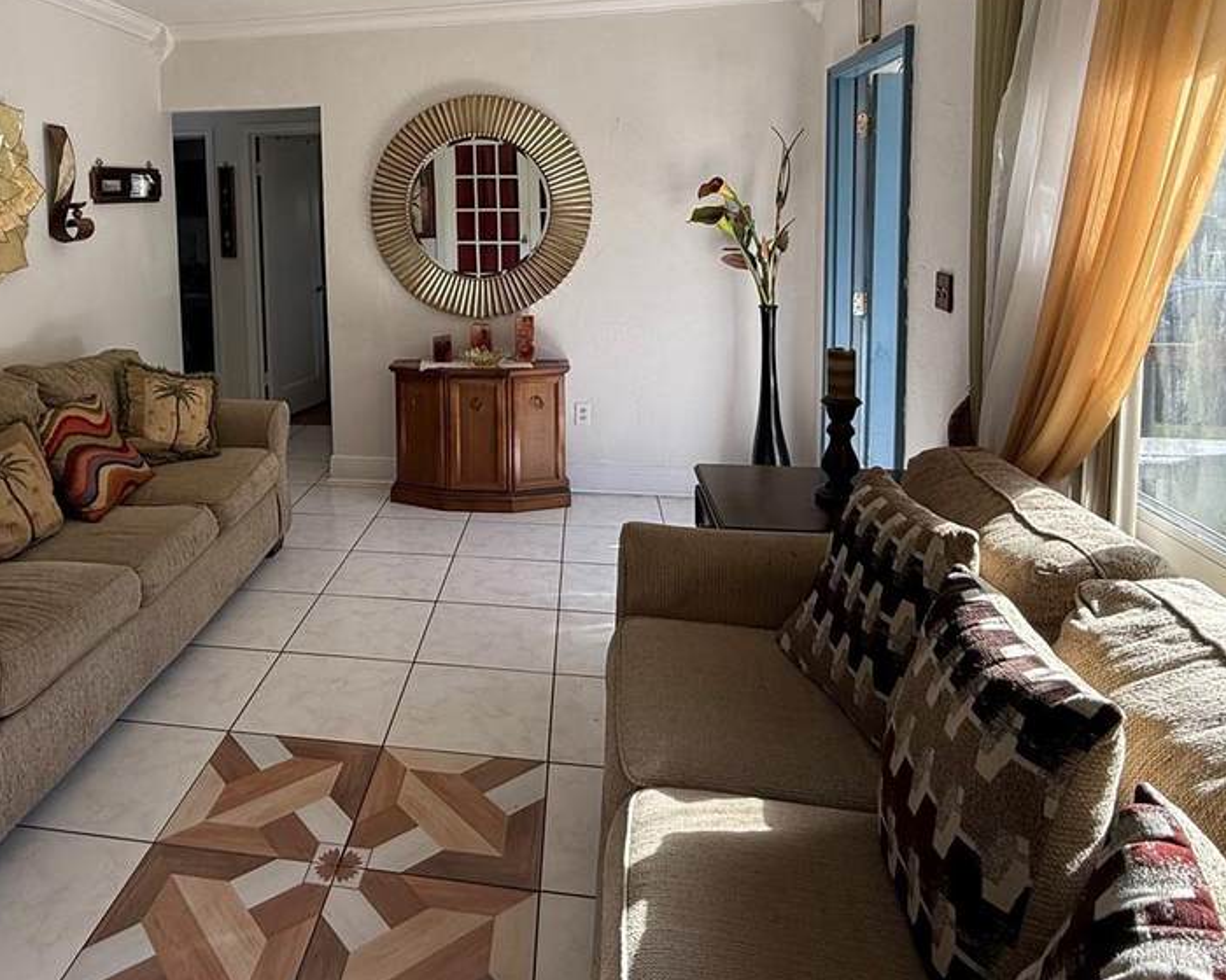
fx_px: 907
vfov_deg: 54.9
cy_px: 285
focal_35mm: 25
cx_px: 419
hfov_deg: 66.4
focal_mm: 2.22
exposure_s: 1/175
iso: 50
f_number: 2.2
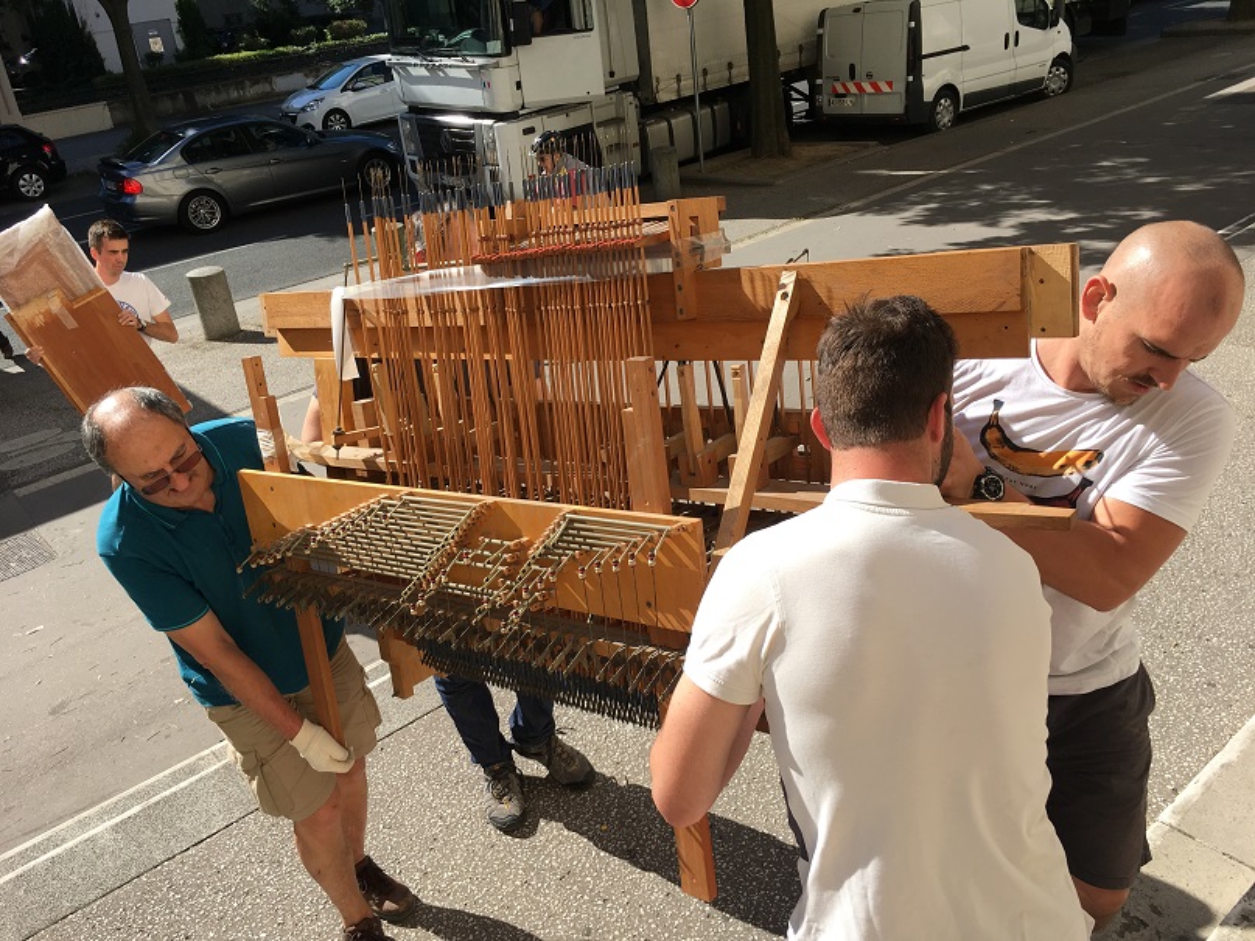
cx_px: 628
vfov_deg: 48.2
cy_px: 470
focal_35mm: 29
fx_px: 1051
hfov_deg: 61.7
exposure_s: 1/1012
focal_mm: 4.15
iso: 25
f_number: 2.2
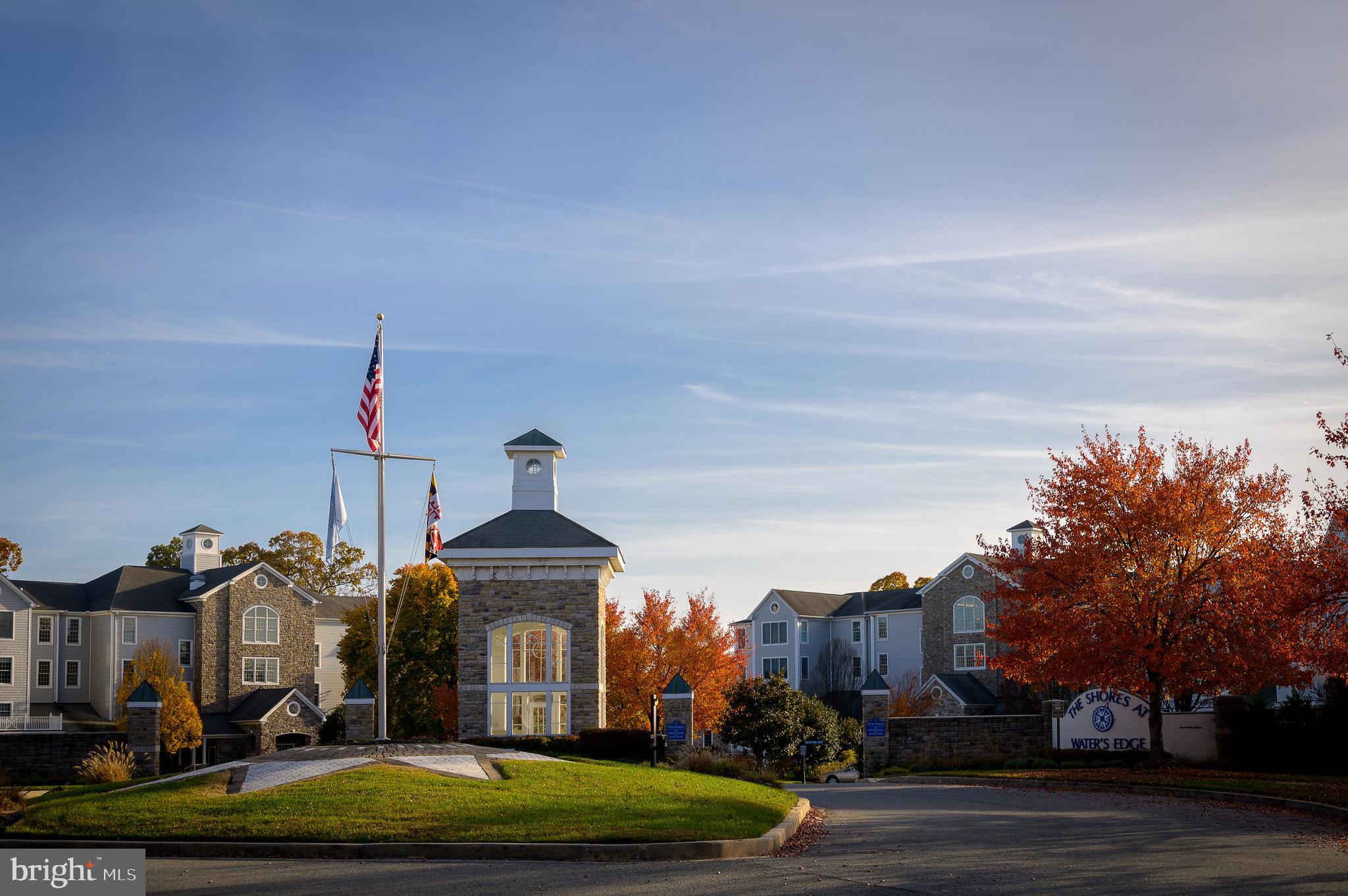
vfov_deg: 31.8
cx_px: 674
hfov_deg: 46.4
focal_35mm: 42
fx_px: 1571
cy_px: 448
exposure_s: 1/125
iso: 100
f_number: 8
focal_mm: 42
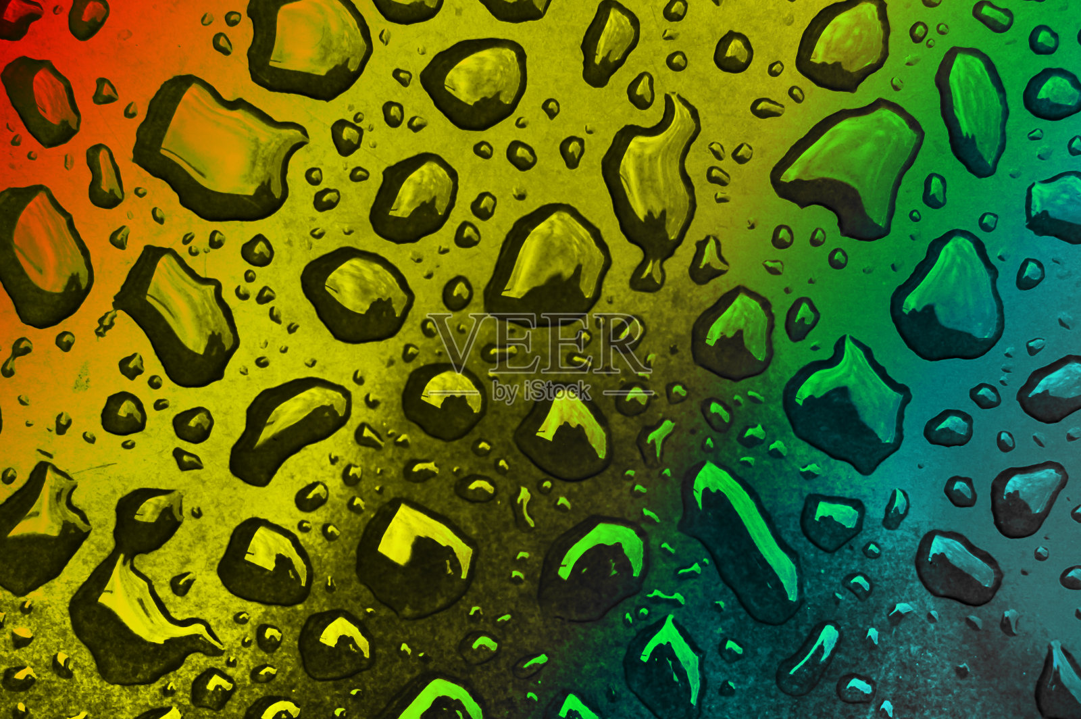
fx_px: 1500
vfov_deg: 26.9
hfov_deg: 39.6
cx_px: 540
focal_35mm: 50
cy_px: 360
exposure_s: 1/100
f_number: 2.8
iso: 100
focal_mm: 50
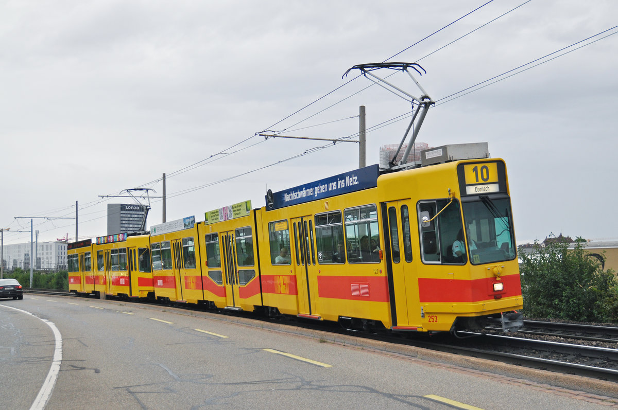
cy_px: 205
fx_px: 823
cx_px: 309
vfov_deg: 28.0
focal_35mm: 48
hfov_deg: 41.2
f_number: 2.8
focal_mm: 32
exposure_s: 1/1000
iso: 320
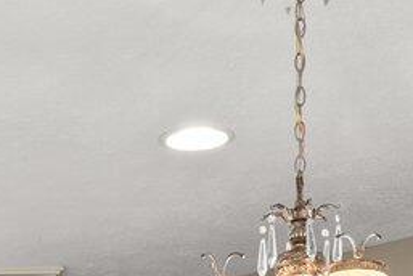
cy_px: 835
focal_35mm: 175
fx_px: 2010
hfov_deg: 11.4
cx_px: -124
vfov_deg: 7.0
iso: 500
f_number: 10
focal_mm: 22
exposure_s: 1
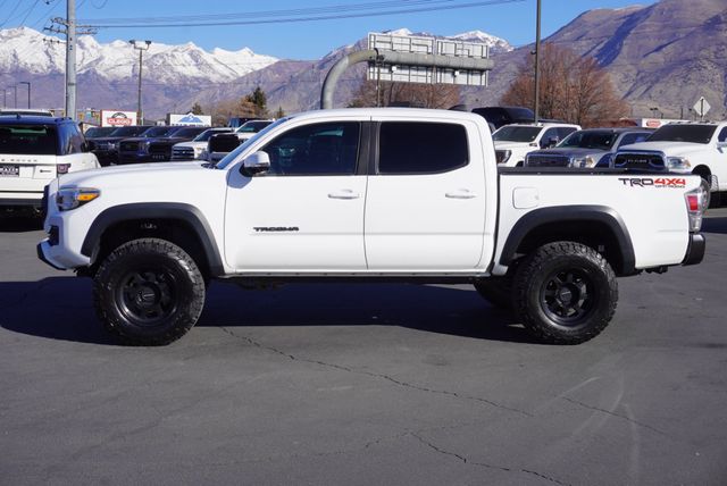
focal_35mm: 50
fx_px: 1001
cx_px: 364
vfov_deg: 27.3
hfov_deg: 39.9
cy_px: 243
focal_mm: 33
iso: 100
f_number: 11
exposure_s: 1/200
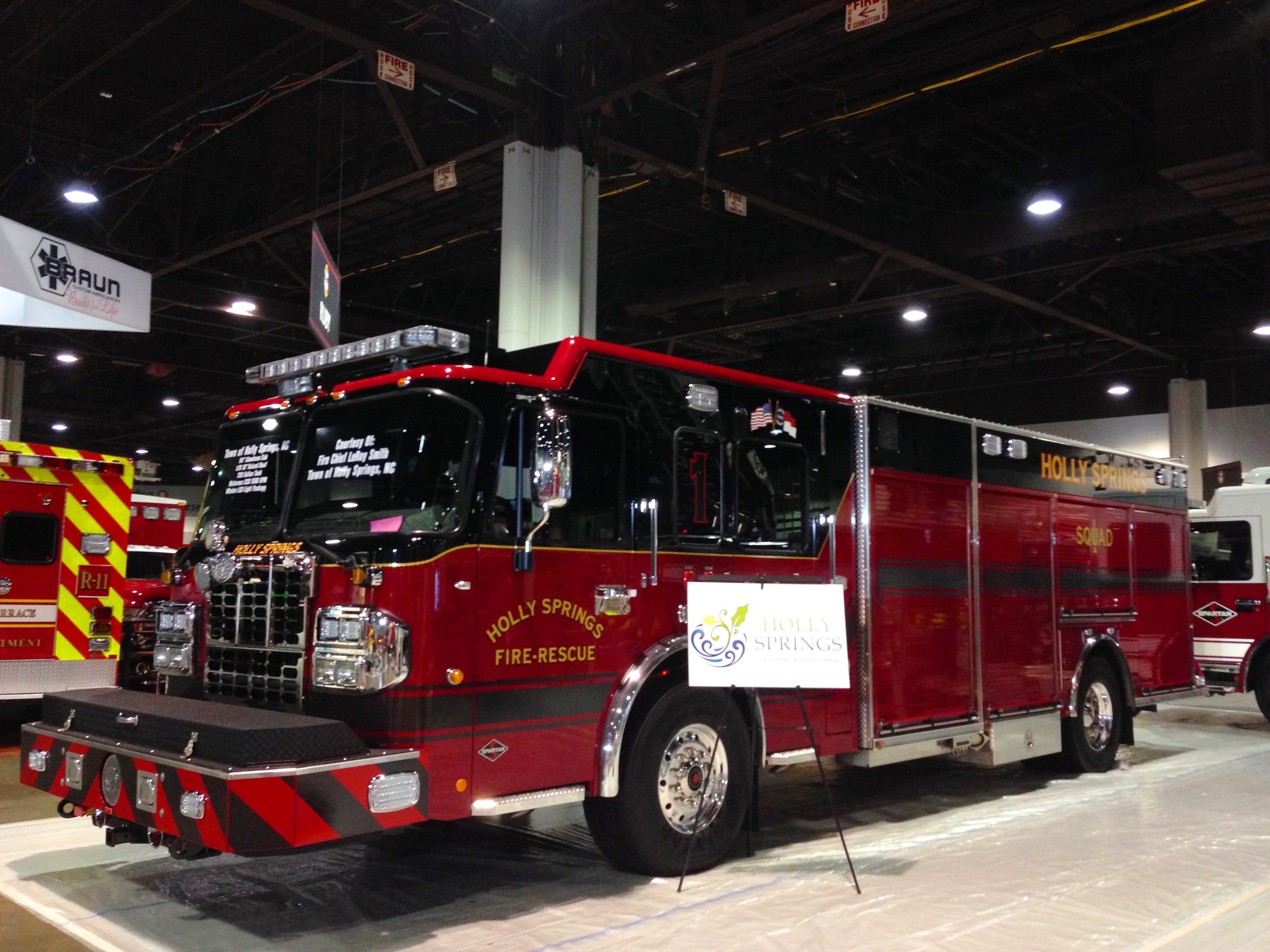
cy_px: 476
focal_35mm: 33
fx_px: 1211
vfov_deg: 42.9
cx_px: 635
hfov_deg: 55.4
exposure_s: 1/20
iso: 160
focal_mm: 4.12
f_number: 2.4
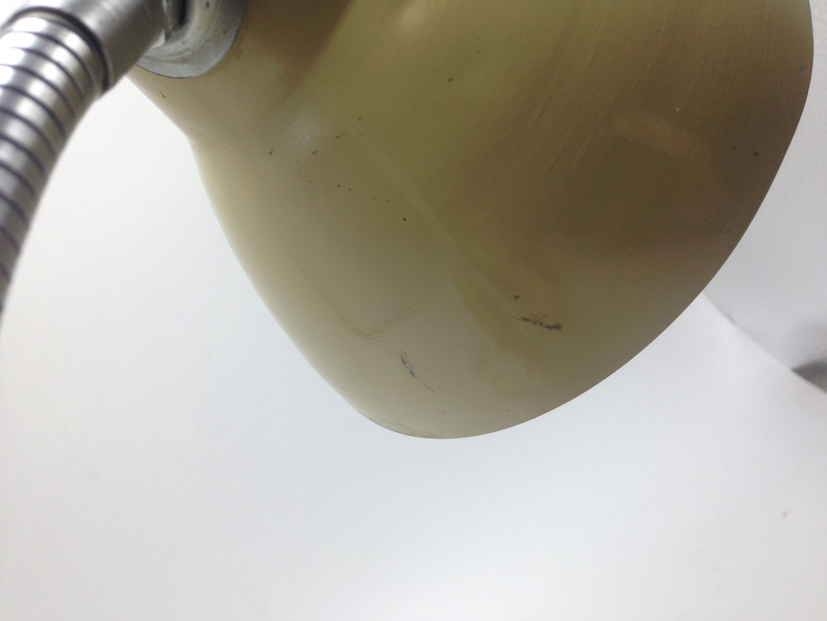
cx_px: 414
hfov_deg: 55.4
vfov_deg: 42.9
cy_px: 310
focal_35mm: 33
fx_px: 788
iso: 50
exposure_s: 1/306
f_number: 2.4
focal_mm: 4.12
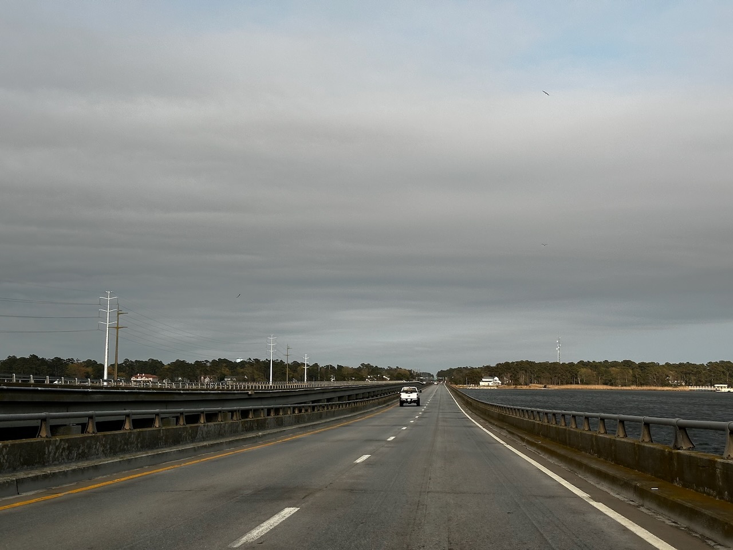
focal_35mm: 48
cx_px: 366
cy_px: 275
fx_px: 1016
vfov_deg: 30.3
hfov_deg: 39.7
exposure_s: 1/3155
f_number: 1.78
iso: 64
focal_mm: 6.86
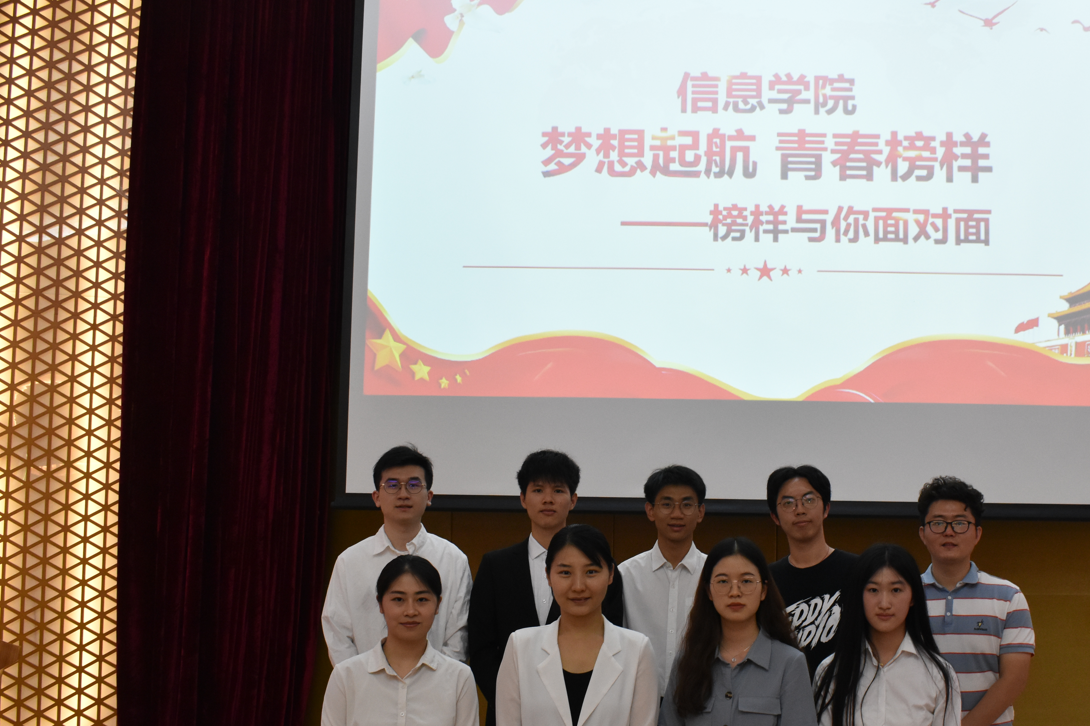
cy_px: 415
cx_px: 658
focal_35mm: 44
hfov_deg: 44.3
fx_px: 1332
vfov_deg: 30.5
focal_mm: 24
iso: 1600
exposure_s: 1/50
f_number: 8
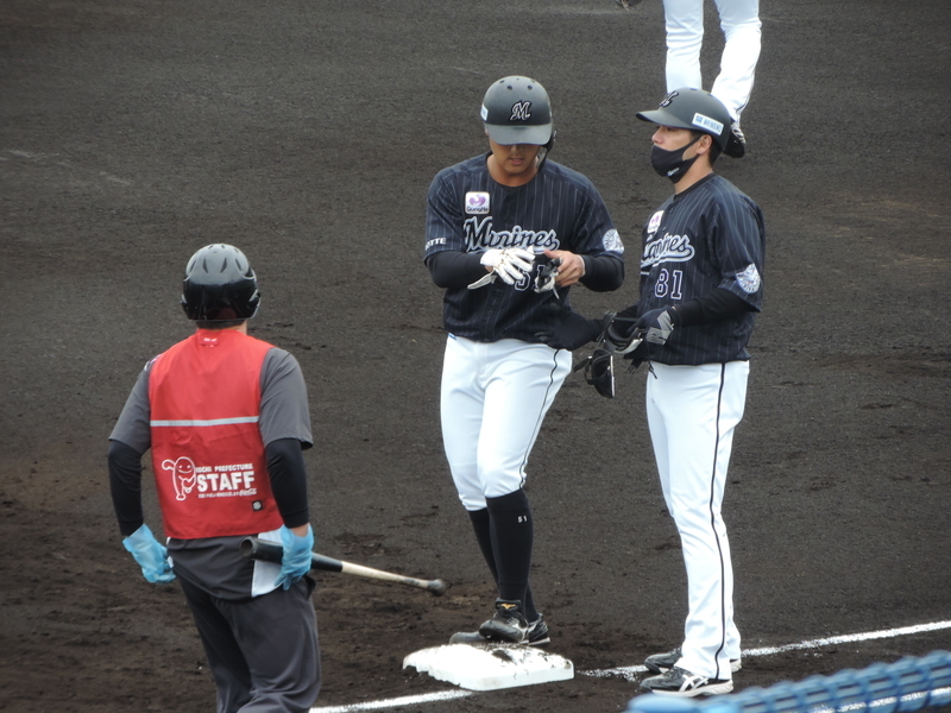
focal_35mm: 500
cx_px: 476
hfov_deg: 4.0
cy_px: 356
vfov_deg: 3.0
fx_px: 13736
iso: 220
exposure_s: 1/250
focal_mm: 89.1
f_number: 4.9
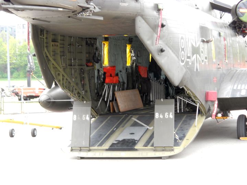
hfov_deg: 18.5
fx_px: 756
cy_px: 92
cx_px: 124
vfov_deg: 14.0
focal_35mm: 106
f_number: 5.3
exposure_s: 1/30
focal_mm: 17.48
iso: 125
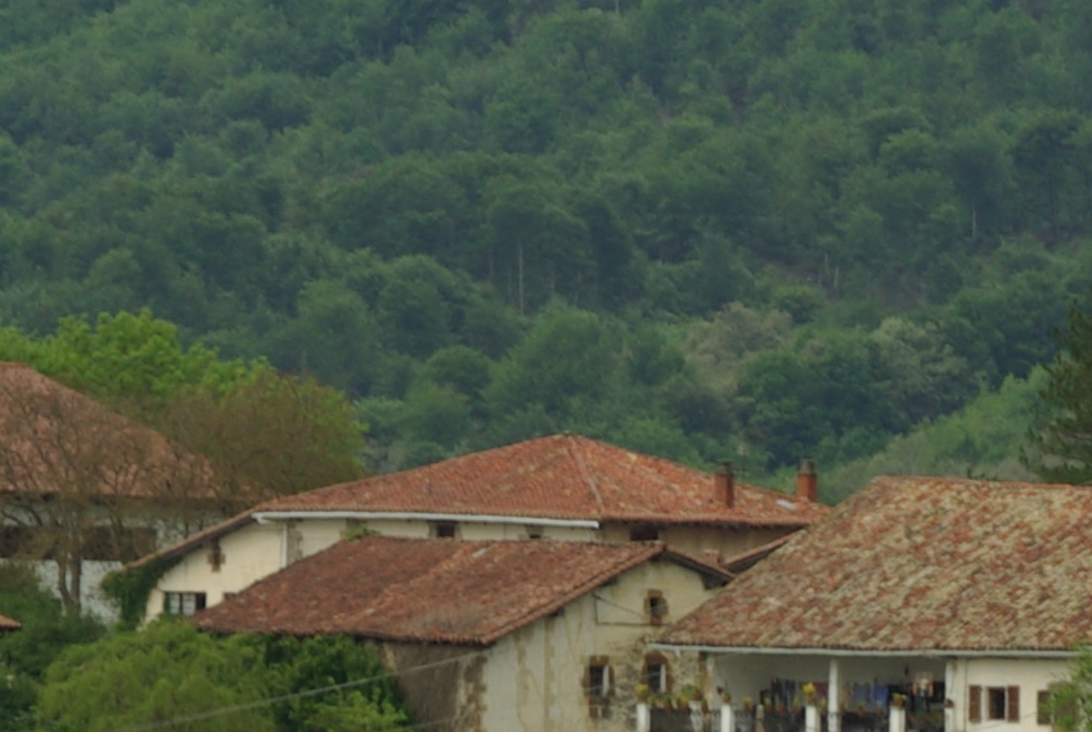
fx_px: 23888
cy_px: 1092
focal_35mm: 786
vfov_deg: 1.8
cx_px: 749
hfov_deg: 2.6
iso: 140
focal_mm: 115
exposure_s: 1/125
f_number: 11
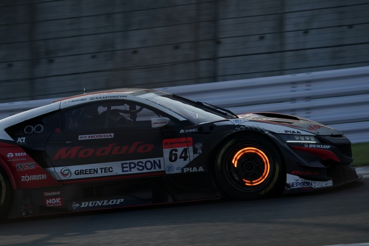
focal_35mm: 200
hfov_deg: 10.3
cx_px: 184
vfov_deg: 6.9
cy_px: 123
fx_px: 2050
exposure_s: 1/800
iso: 200
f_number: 5.6
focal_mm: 200
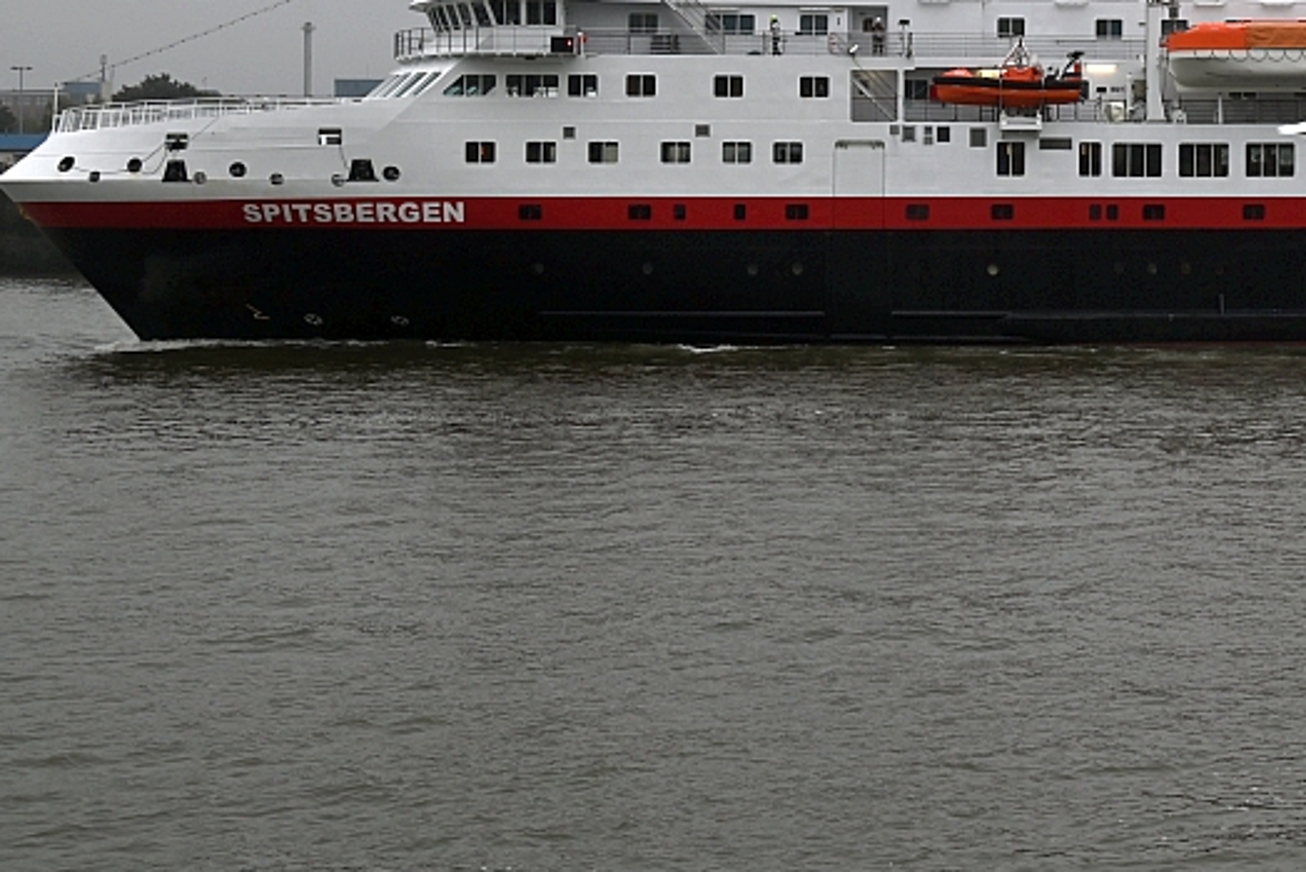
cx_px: 1184
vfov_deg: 15.7
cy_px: 64
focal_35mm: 86
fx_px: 3121
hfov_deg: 23.0
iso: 160
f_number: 5.6
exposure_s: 1/250
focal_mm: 44
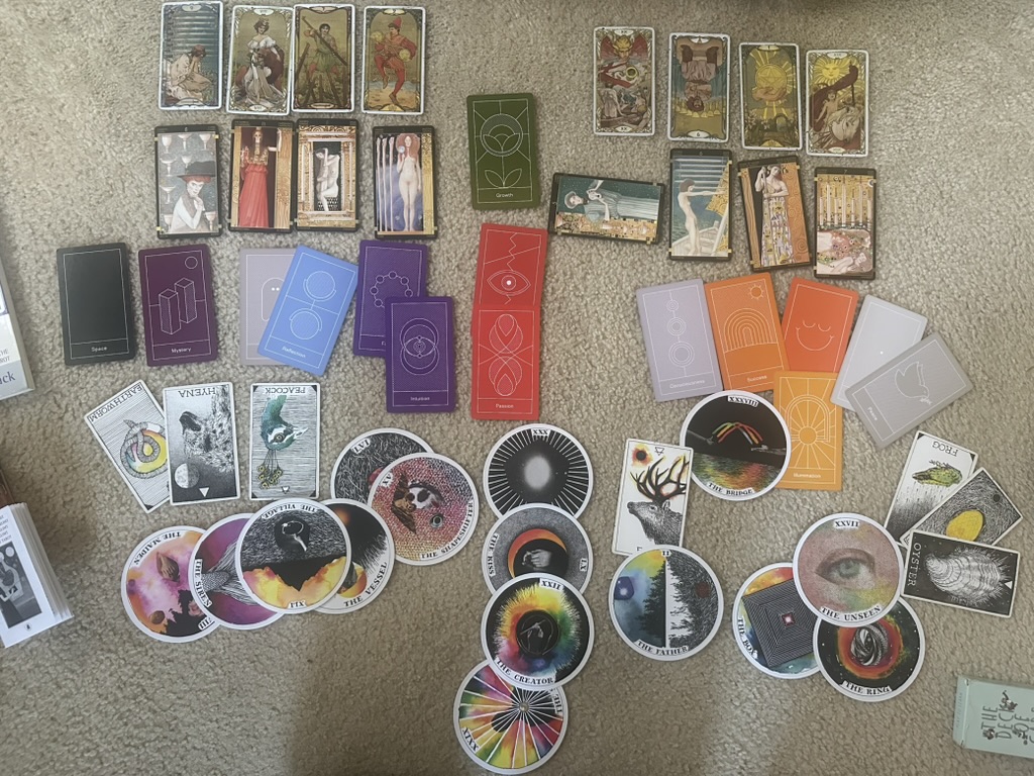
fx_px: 717
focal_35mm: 24
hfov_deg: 71.6
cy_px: 388
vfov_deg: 56.8
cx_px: 517
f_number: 1.78
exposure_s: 1/60
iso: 640
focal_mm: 6.86
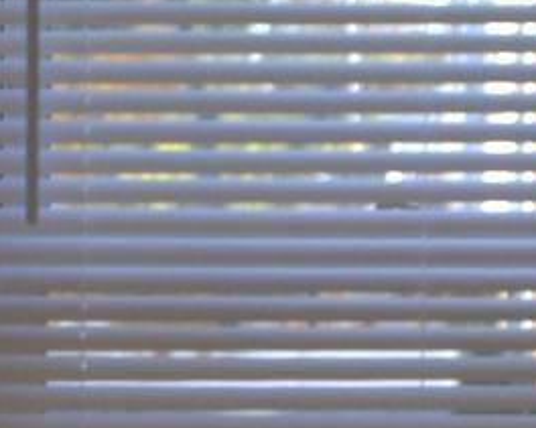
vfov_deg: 5.9
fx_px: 4155
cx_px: 77
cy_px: 451
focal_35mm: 262
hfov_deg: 7.4
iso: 360
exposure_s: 1/125
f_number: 5.6
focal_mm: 24
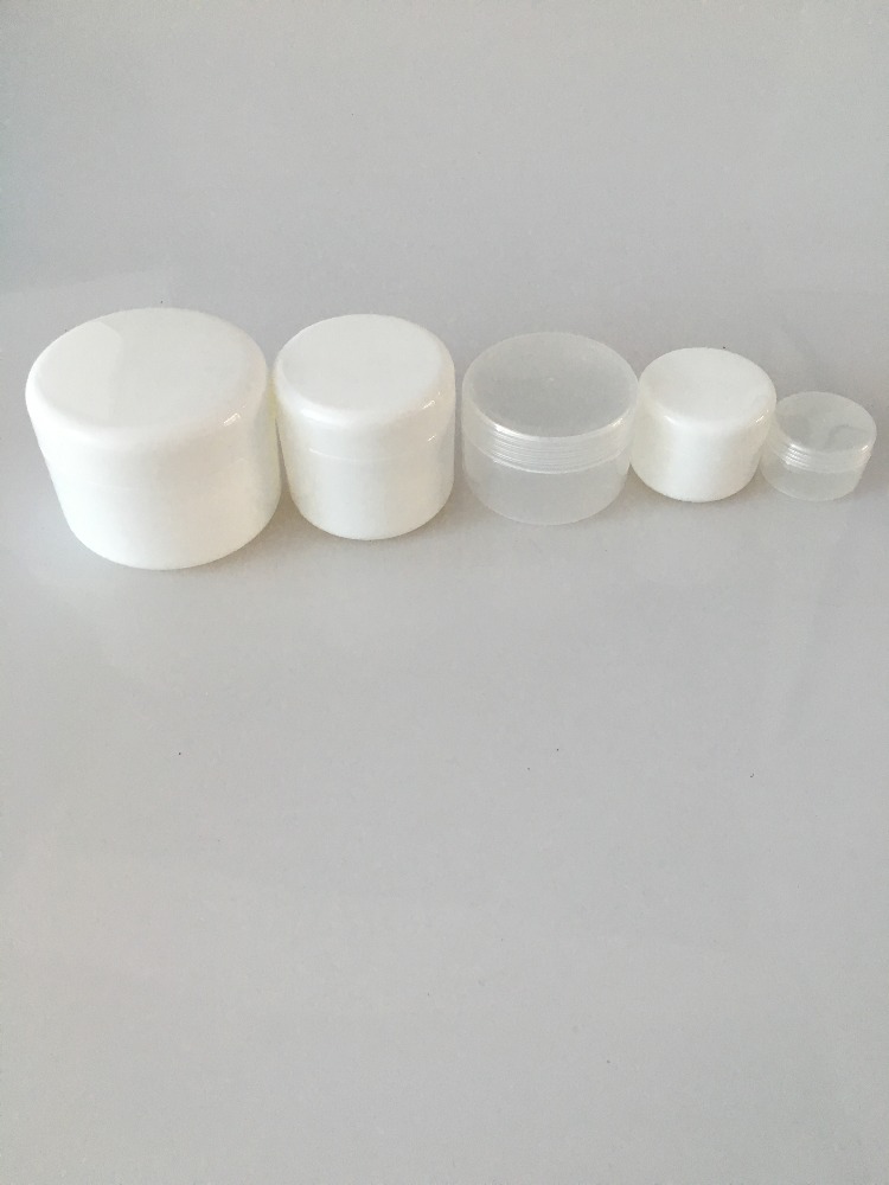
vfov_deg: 61.7
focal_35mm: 29
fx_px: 993
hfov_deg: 48.2
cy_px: 592
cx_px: 444
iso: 50
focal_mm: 4.15
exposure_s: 1/33
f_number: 2.2
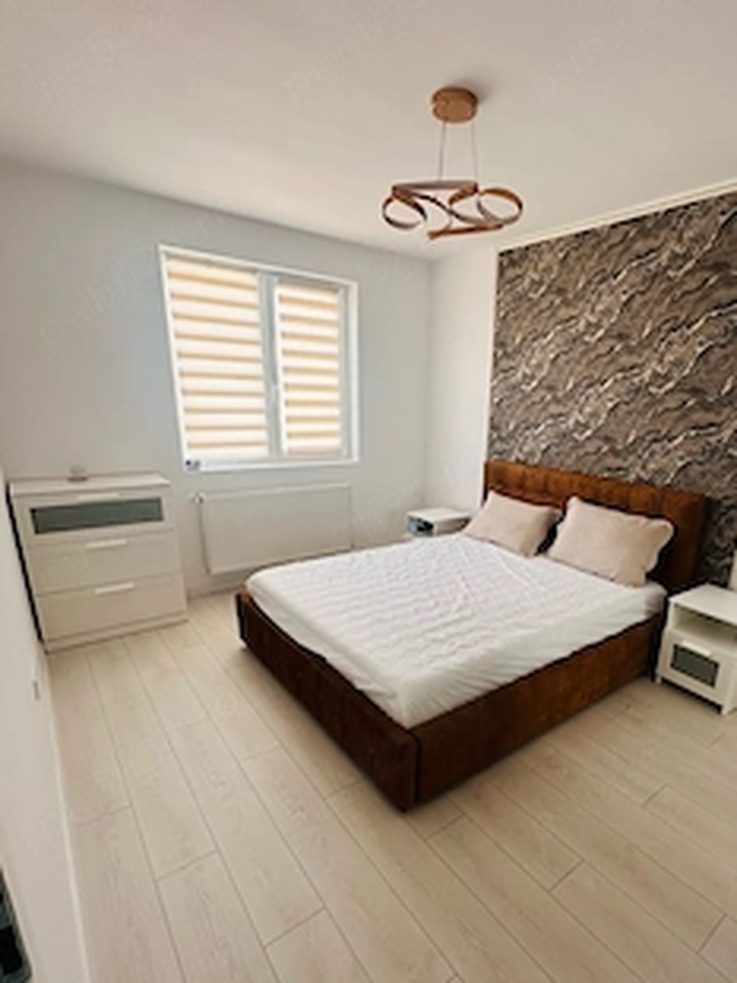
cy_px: 556
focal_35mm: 18
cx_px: 446
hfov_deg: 70.7
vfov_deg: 87.3
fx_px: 511
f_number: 2.2
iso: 125
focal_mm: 2.22
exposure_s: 1/99
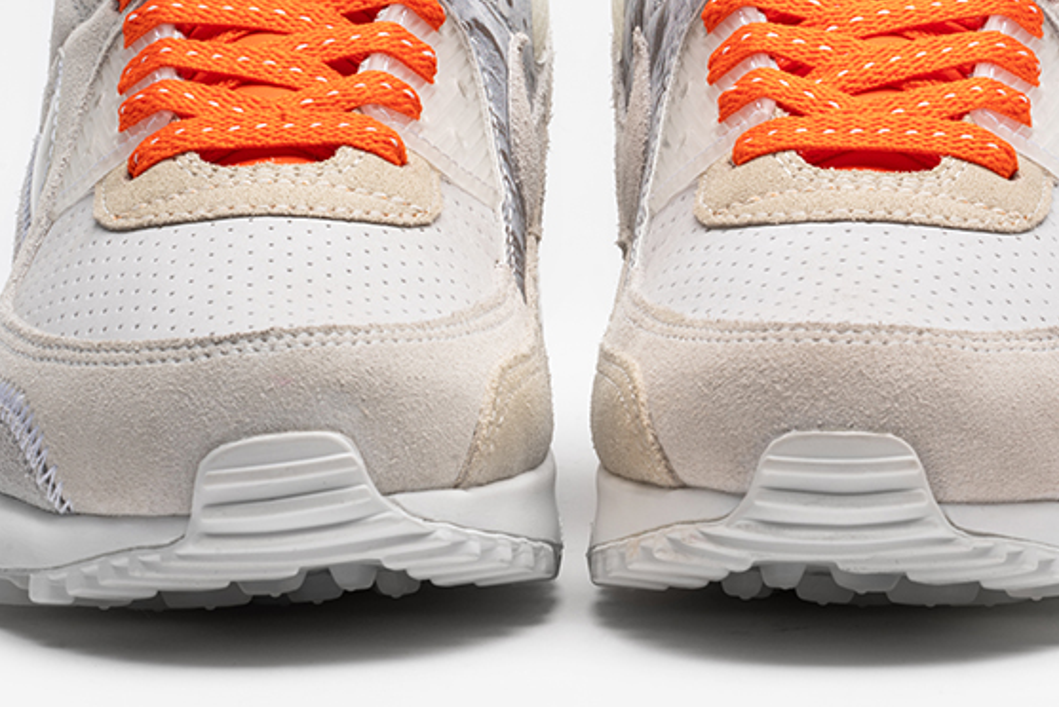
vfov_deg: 3.8
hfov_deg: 5.7
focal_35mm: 359
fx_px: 10566
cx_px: 580
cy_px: 199
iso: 160
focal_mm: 200
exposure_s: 1/125
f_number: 22
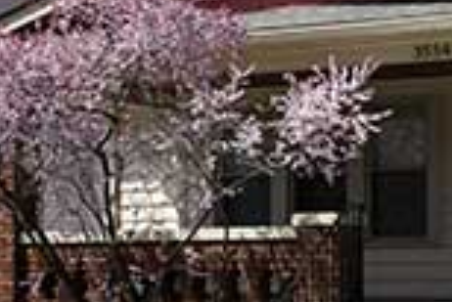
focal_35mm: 128
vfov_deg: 10.7
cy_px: 51
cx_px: 440
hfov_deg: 15.7
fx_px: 1609
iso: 250
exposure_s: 1/180
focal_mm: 34
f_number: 16
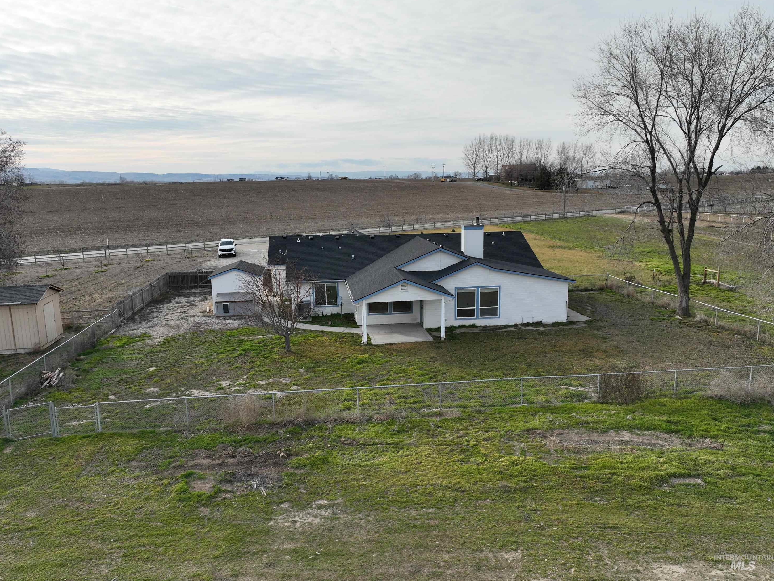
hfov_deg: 69.4
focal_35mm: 25
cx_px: 372
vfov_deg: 54.9
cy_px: 282
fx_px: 559
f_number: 2.8
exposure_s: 1/2500
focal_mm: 12.29
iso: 240
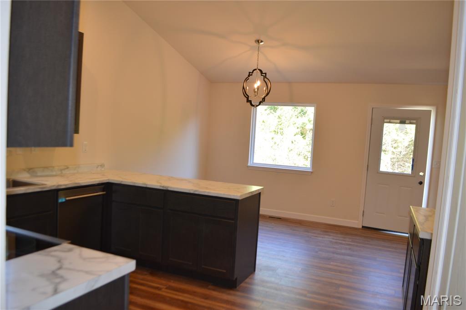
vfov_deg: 47.8
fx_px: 349
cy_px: 155
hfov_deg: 67.4
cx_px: 233
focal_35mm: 27
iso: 400
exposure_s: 1/60
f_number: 4
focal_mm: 18
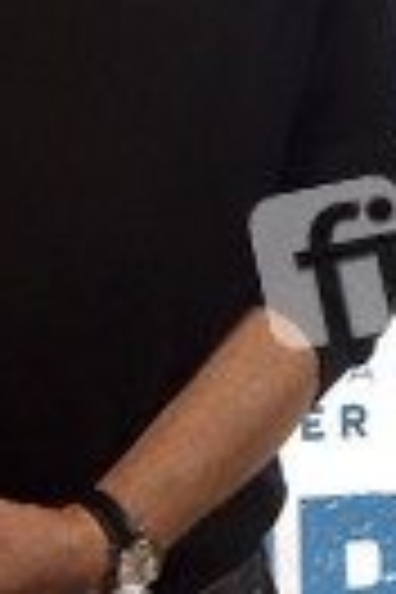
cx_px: 72
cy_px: 18
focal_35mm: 145
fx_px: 2392
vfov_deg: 14.0
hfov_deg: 9.4
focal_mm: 48
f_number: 5.6
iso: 1250
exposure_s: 1/200
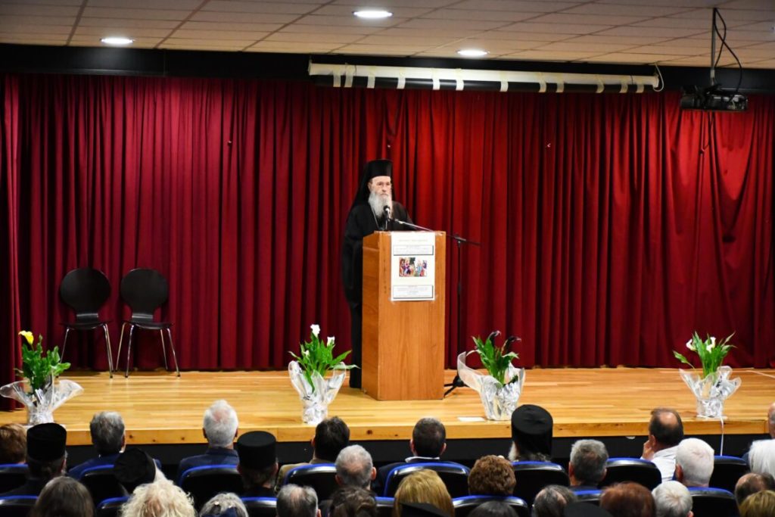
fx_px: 1615
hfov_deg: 27.0
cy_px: 258
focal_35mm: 75
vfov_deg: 18.2
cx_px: 388
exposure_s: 1/60
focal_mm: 50
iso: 6400
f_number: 4.8
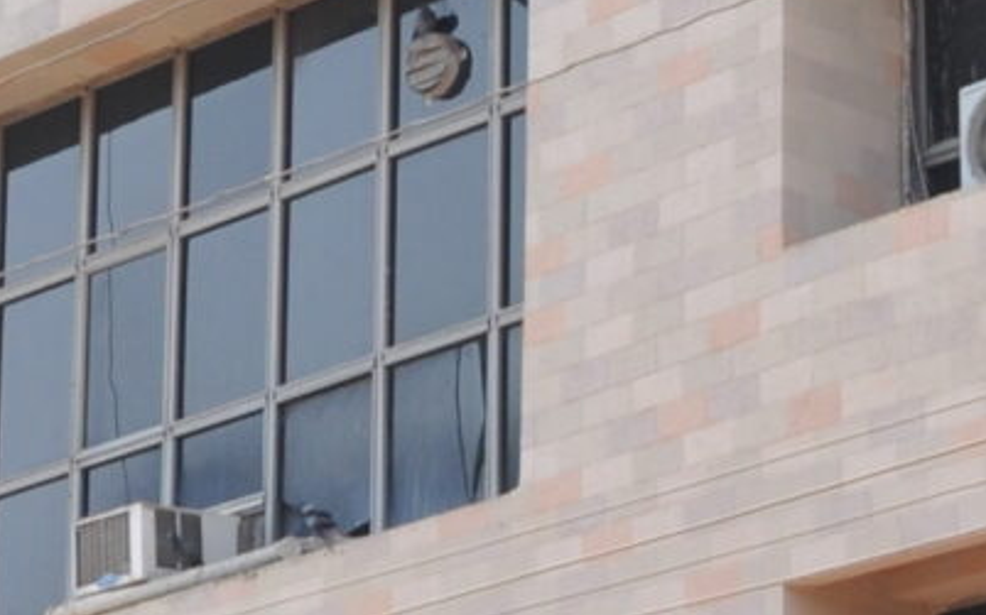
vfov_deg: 7.5
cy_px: 189
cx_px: 1678
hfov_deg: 11.3
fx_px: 4701
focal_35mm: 175
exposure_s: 1/125
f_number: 11
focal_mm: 18
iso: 200
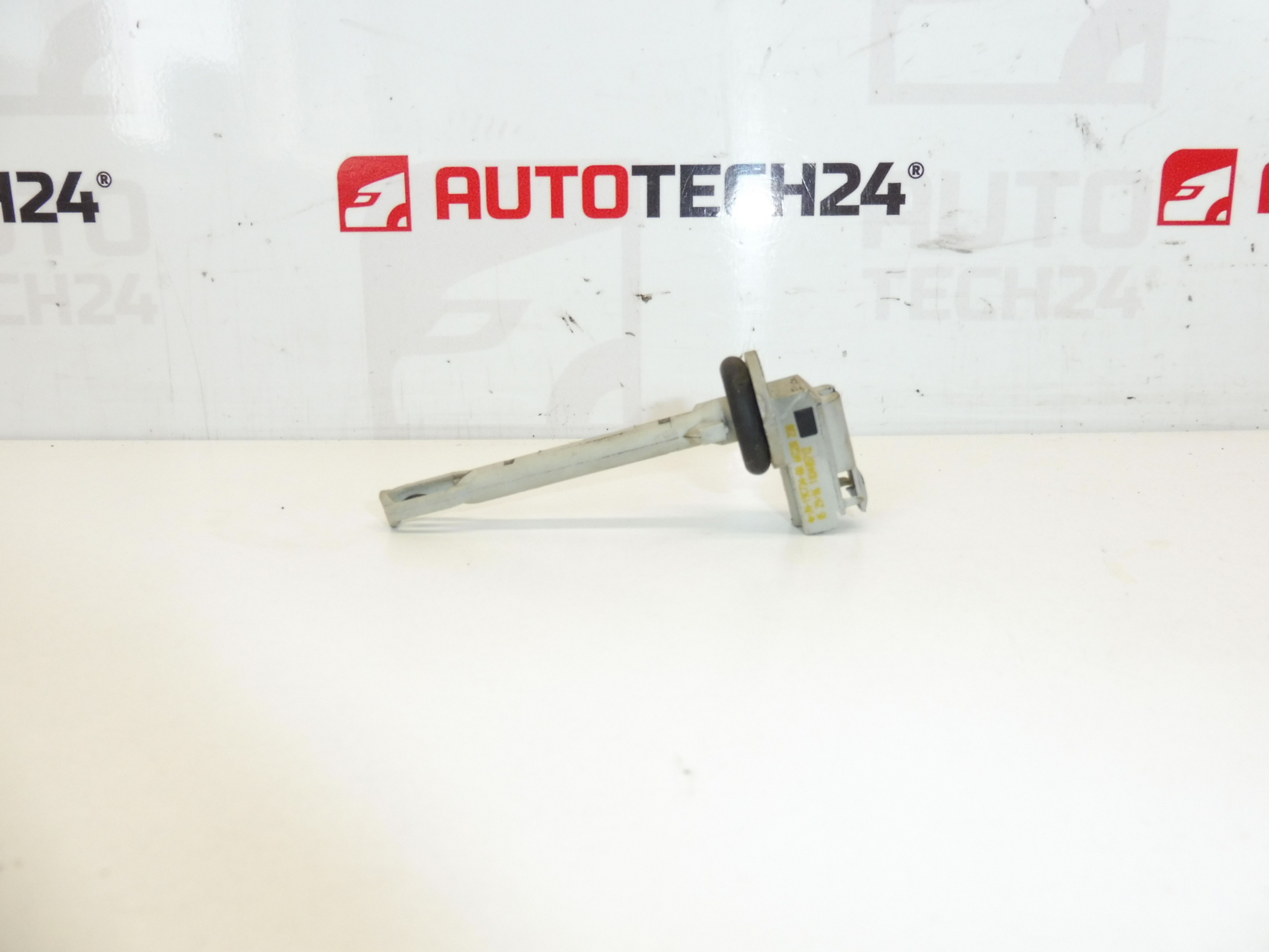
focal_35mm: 25
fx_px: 916
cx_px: 634
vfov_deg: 54.9
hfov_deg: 69.4
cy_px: 476
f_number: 4
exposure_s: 1/125
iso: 200
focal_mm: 4.4
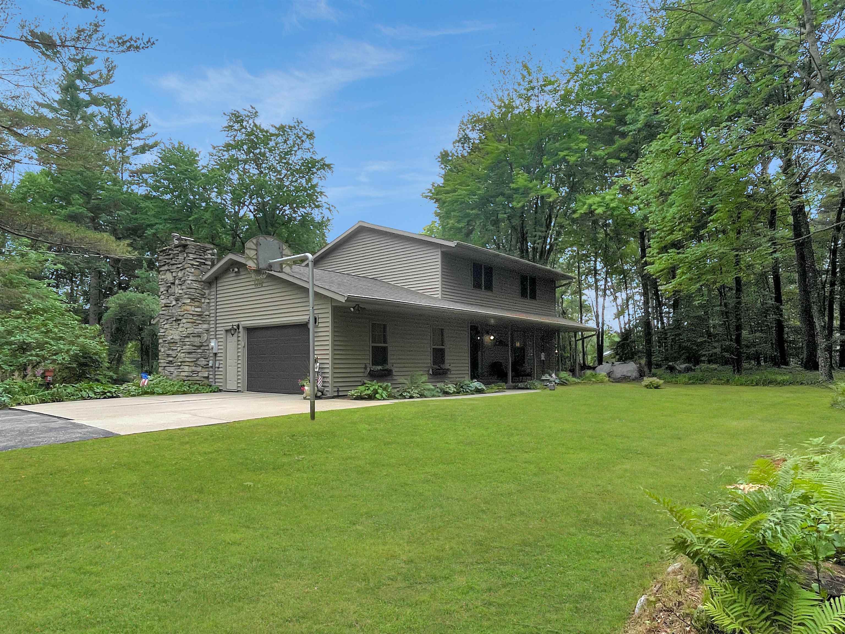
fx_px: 317
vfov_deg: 89.9
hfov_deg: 106.2
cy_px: 317
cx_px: 422
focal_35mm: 13
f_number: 2.4
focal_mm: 1.54
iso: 25
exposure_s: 1/841
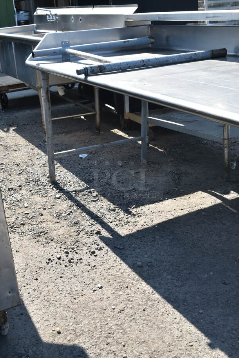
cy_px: 179
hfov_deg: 29.0
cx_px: 120
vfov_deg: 42.3
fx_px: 462
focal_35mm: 46
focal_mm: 31
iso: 100
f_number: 6.3
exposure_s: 1/160
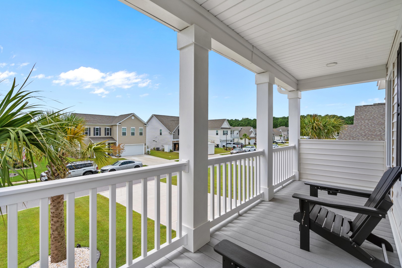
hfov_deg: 96.7
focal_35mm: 16
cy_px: 134
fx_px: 179
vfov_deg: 73.7
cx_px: 201
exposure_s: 1/60
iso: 160
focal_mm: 16
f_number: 8
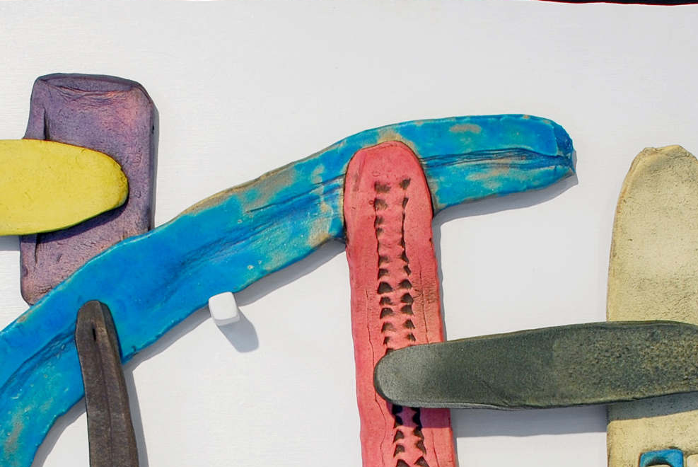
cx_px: 330
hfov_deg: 26.6
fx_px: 1475
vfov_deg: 17.6
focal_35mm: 76
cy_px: 462
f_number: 7.1
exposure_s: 1/6
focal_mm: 20
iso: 100
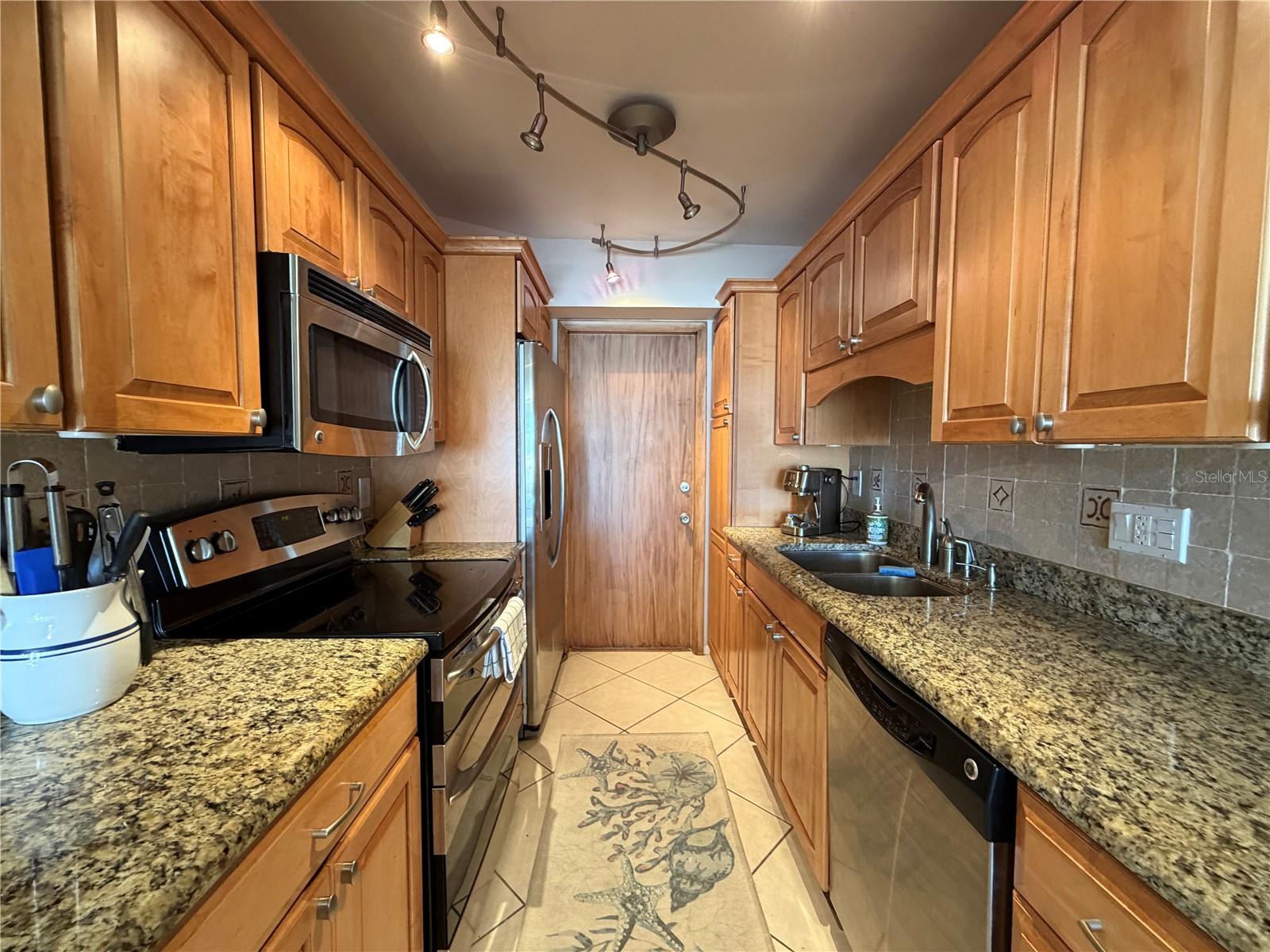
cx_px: 635
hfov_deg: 102.1
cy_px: 476
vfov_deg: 85.7
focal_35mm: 14
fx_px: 514
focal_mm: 2.22
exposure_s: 1/60
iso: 400
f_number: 2.2
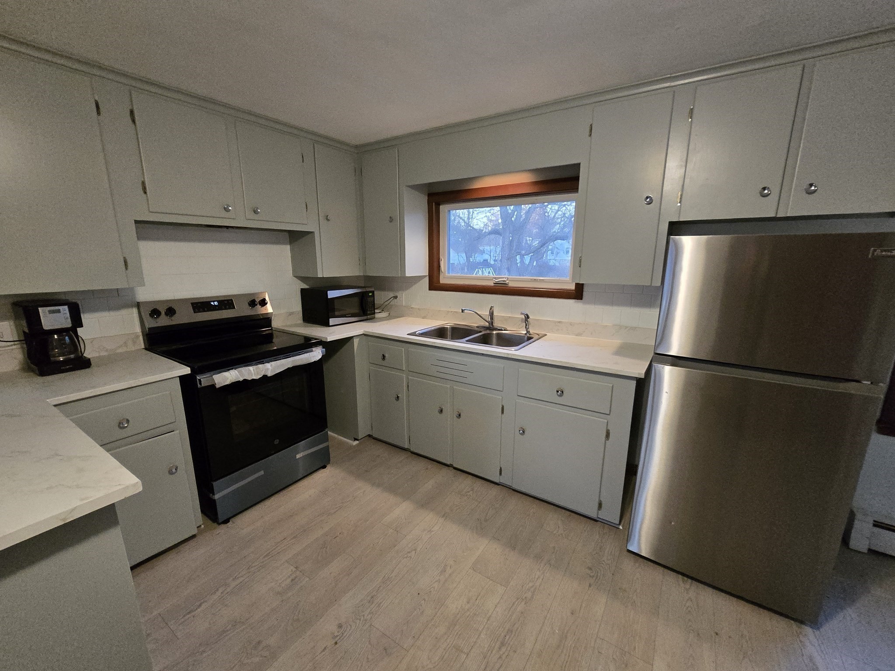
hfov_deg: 106.2
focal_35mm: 13
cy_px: 336
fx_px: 336
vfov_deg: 89.9
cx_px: 448
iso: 1000
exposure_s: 1/60
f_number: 2.2
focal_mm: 2.2
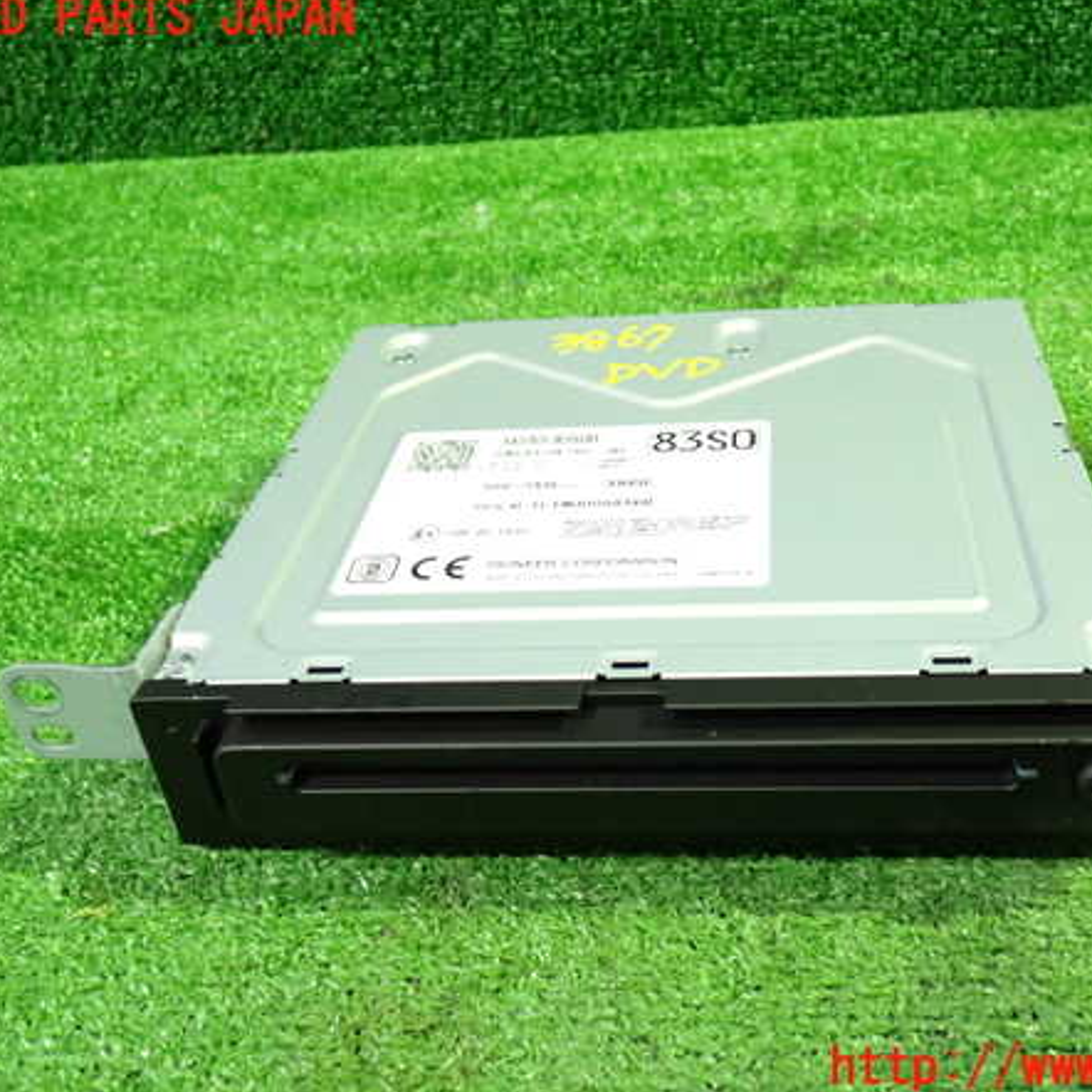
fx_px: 1285
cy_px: 544
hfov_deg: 45.8
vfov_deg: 46.0
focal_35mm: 36
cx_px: 647
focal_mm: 5.4
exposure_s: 1/30
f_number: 2.3
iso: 640
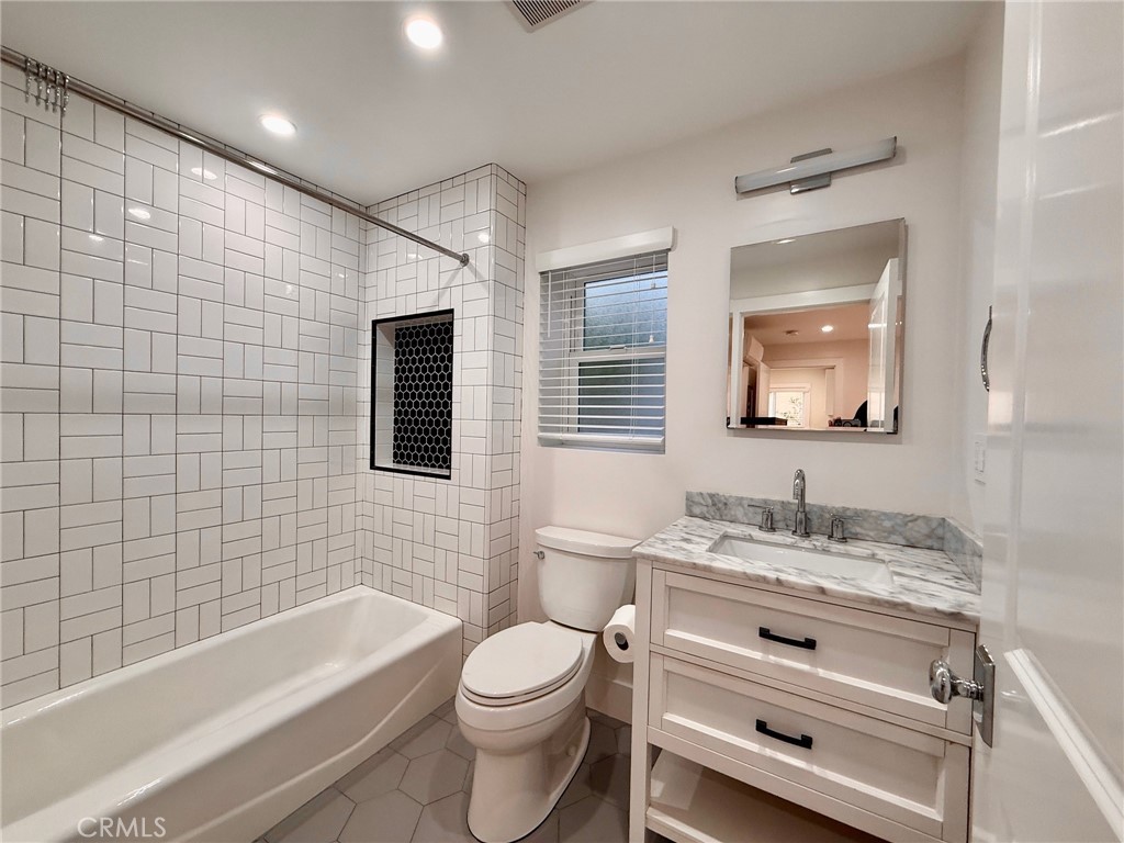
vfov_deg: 85.7
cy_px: 422
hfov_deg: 102.1
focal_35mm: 14
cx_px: 562
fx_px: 455
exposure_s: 1/120
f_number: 2.2
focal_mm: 2.22
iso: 160
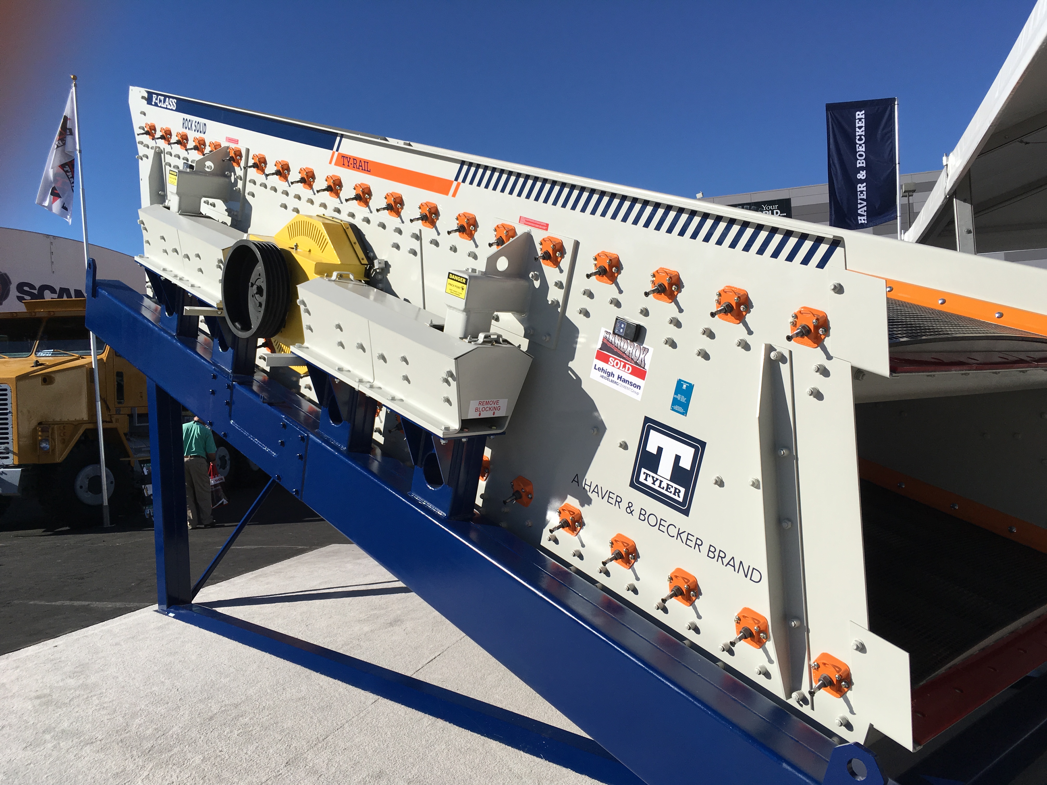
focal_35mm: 29
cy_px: 392
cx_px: 524
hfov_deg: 61.7
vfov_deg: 48.2
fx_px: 877
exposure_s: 1/2959
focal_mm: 4.15
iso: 25
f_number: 2.2
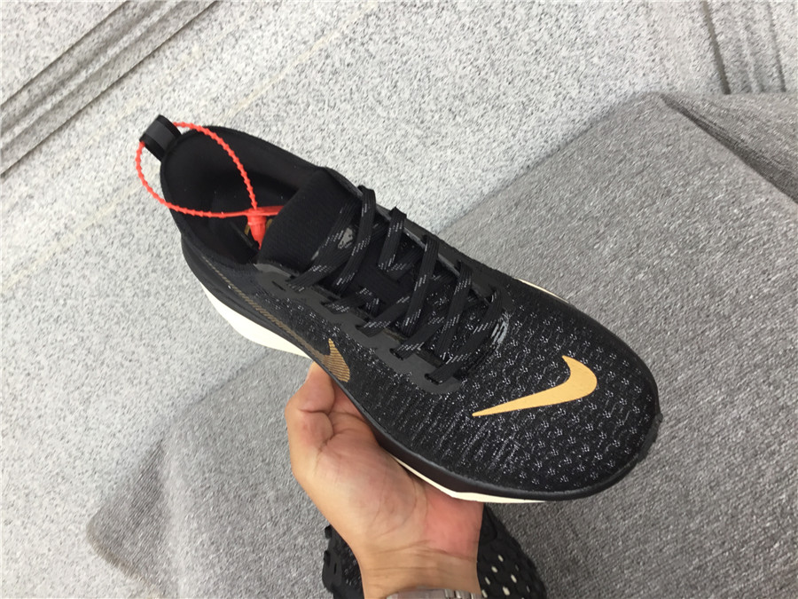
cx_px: 399
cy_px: 300
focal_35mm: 31
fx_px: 715
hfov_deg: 58.4
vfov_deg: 45.4
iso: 25
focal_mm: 3.3
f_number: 2.4
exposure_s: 1/50
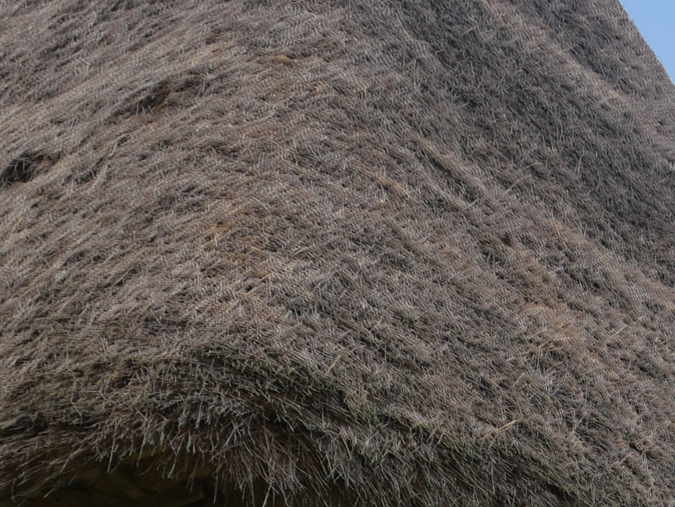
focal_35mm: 98
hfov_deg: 18.2
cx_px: 952
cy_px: 835
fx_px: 1912
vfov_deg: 13.9
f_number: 6.3
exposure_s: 1/400
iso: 200
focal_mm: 14
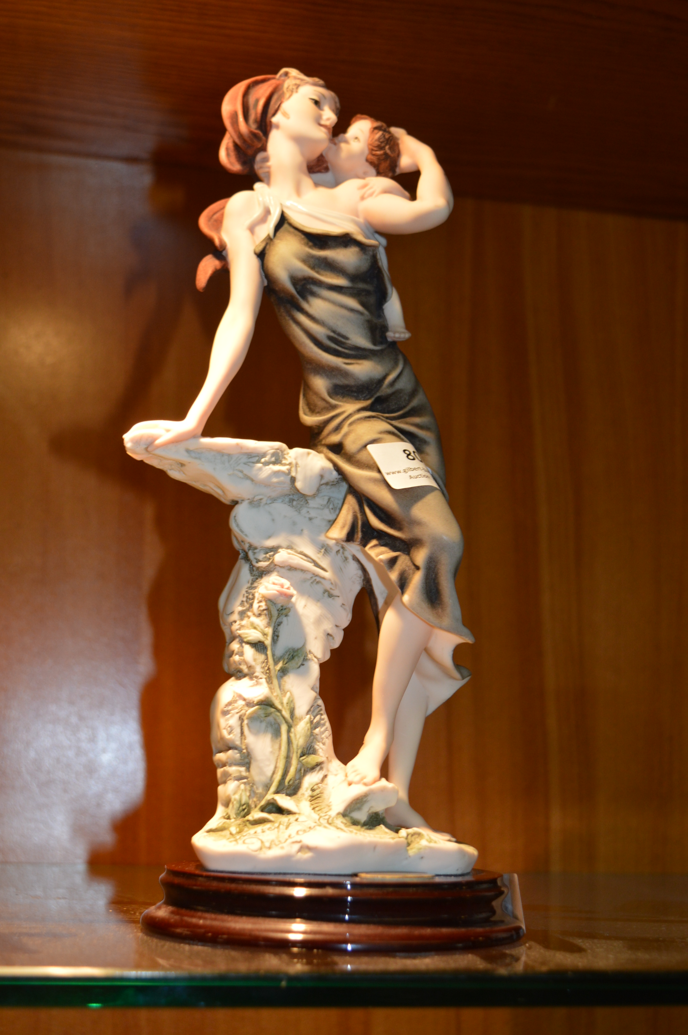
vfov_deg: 37.9
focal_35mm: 52
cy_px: 518
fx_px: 1508
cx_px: 344
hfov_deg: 25.7
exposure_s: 1/60
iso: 450
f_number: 4.5
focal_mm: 35
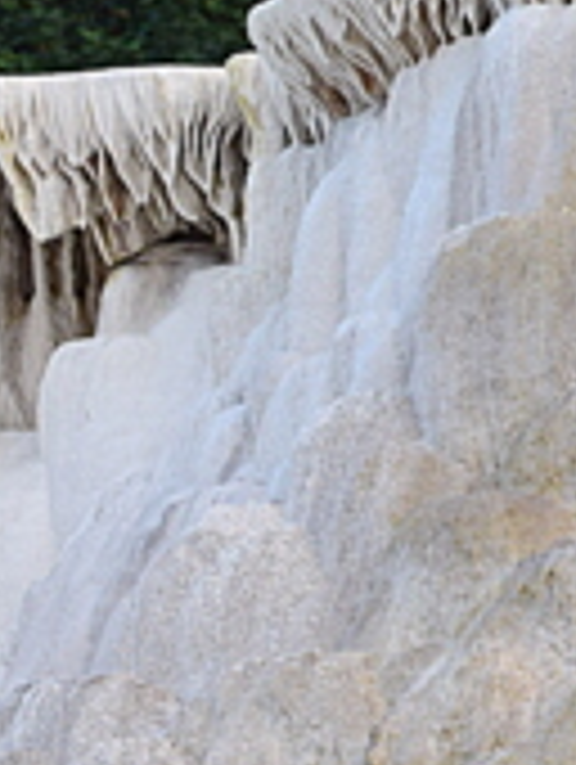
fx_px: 15763
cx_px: -706
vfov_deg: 2.8
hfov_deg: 2.1
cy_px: 482
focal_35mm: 712
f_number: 9
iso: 400
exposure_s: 1/125
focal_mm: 105
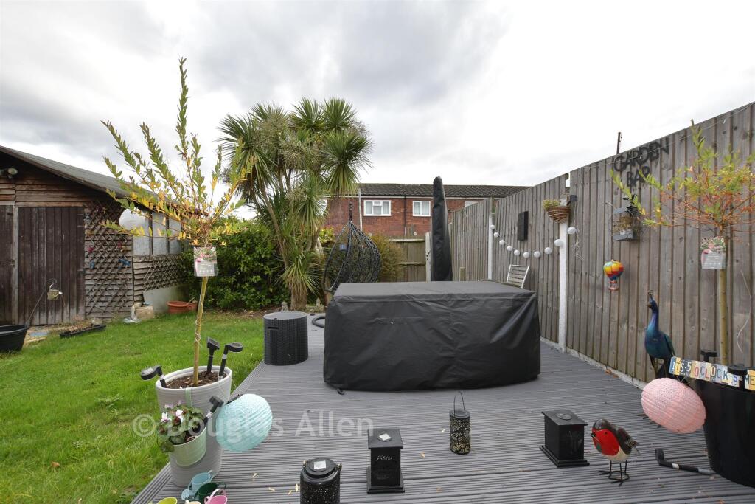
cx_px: 378
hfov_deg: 100.4
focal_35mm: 15
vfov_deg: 77.3
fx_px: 315
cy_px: 252
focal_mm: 10
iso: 125
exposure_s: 1/60
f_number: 8
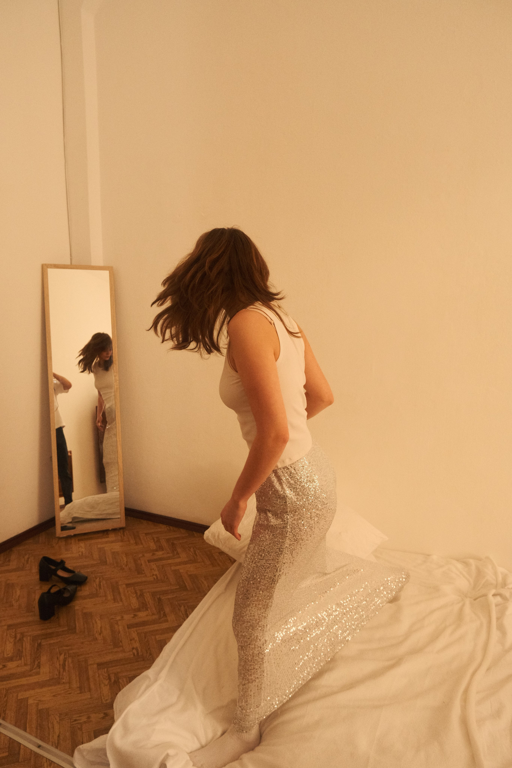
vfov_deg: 76.1
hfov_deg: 55.1
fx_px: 491
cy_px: 384
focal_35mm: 23
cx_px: 256
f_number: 4.5
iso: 5000
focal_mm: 15.6
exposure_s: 1/640
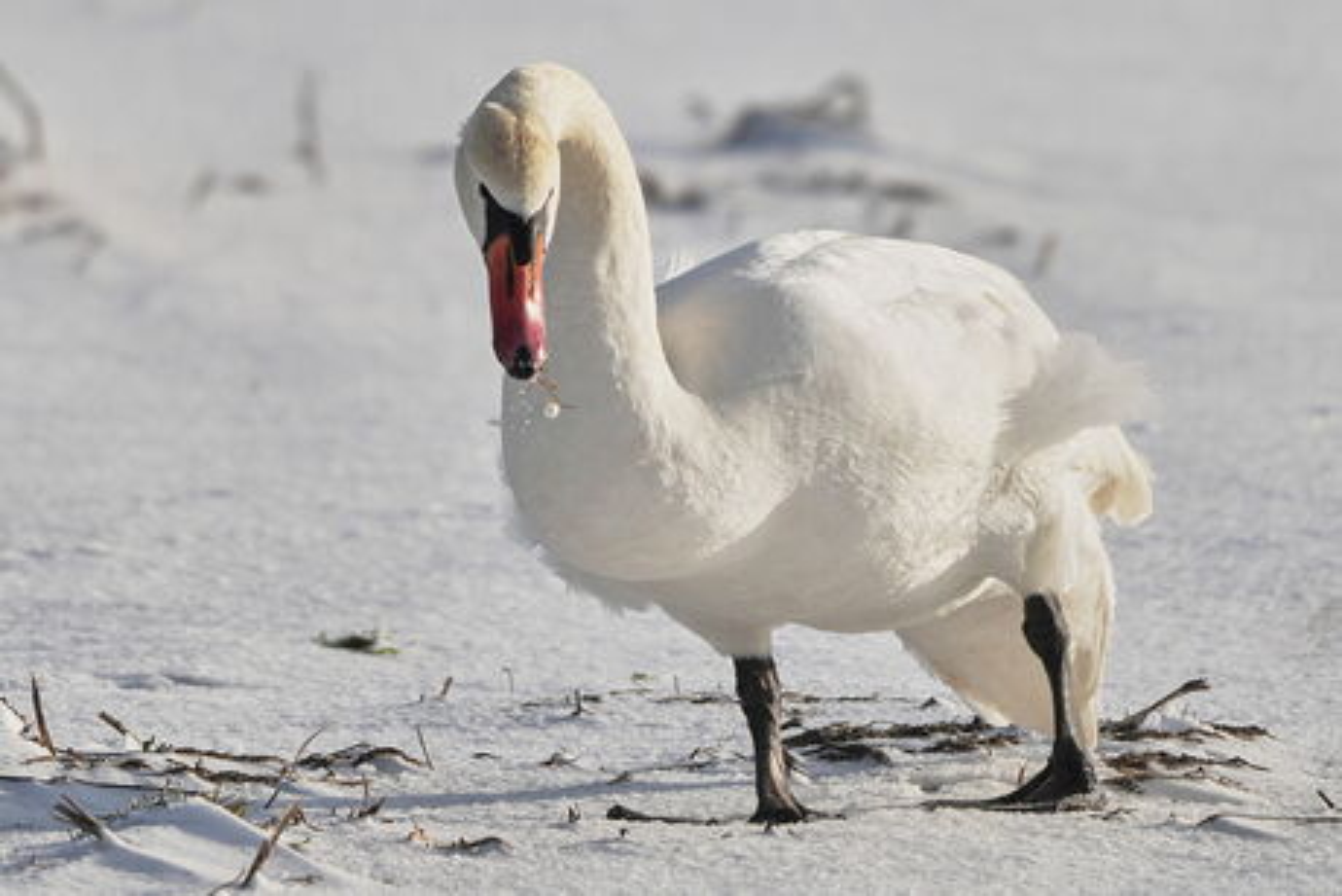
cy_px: 448
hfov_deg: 2.6
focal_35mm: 800
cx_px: 671
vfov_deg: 1.7
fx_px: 29830
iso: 125
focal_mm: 800
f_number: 8
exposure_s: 1/1000
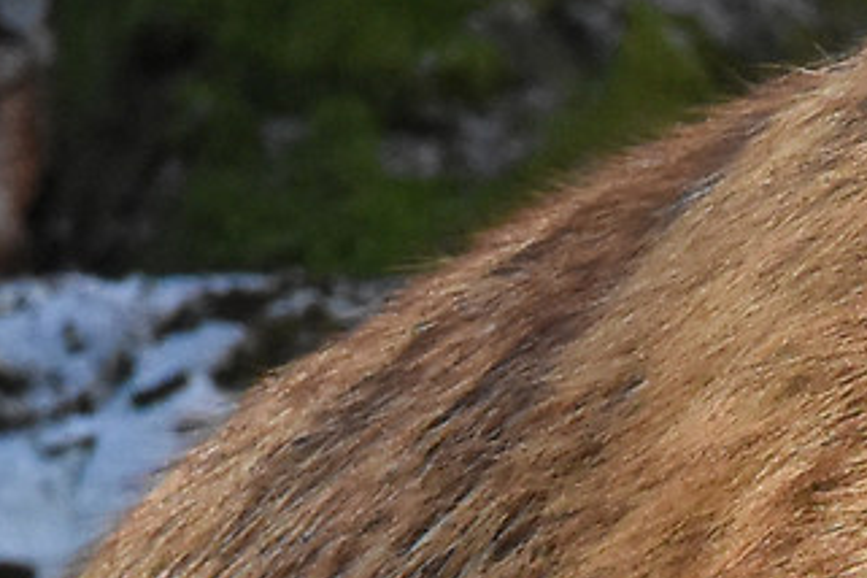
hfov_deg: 2.6
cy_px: 1029
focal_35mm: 785
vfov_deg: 1.7
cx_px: 2045
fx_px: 18904
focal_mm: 70
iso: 2800
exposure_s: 1/125
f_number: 11
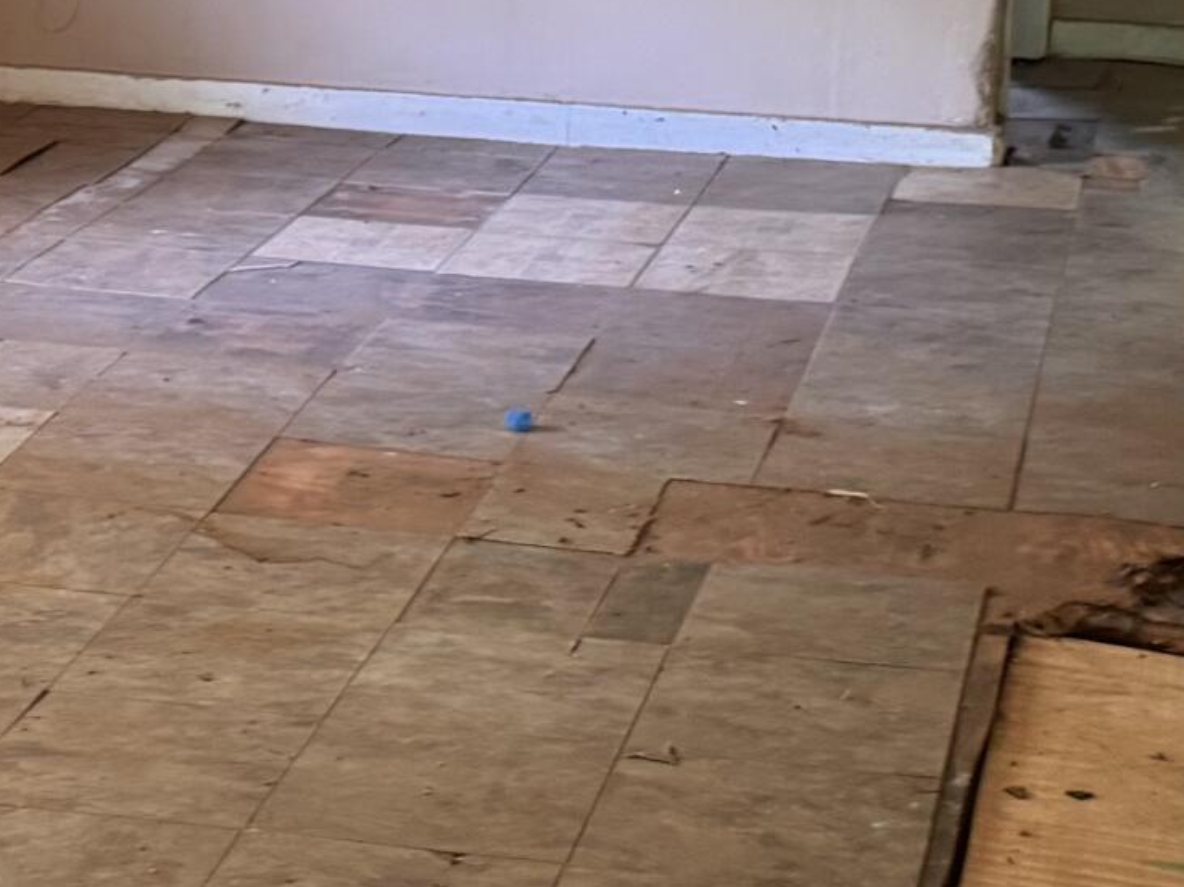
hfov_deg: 19.7
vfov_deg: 15.0
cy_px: 177
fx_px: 3351
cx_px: 111
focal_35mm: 98
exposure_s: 1/60
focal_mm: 6.76
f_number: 1.78
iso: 500
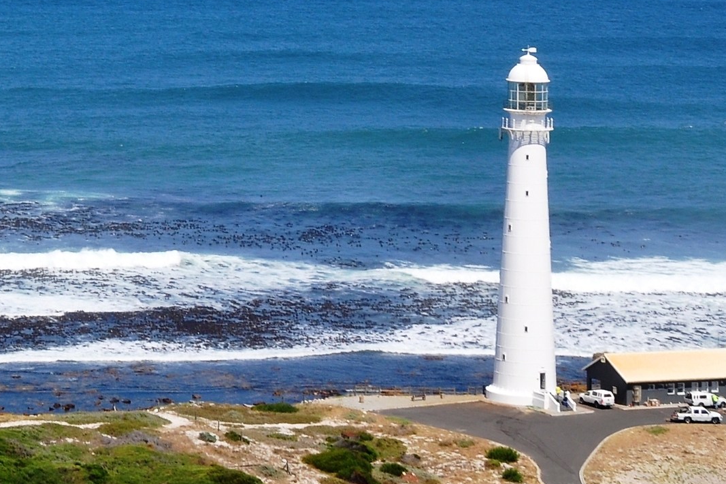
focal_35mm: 118
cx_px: 82
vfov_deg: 11.5
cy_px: 12
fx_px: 2382
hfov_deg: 17.1
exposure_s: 1/400
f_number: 10
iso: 200
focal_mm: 35
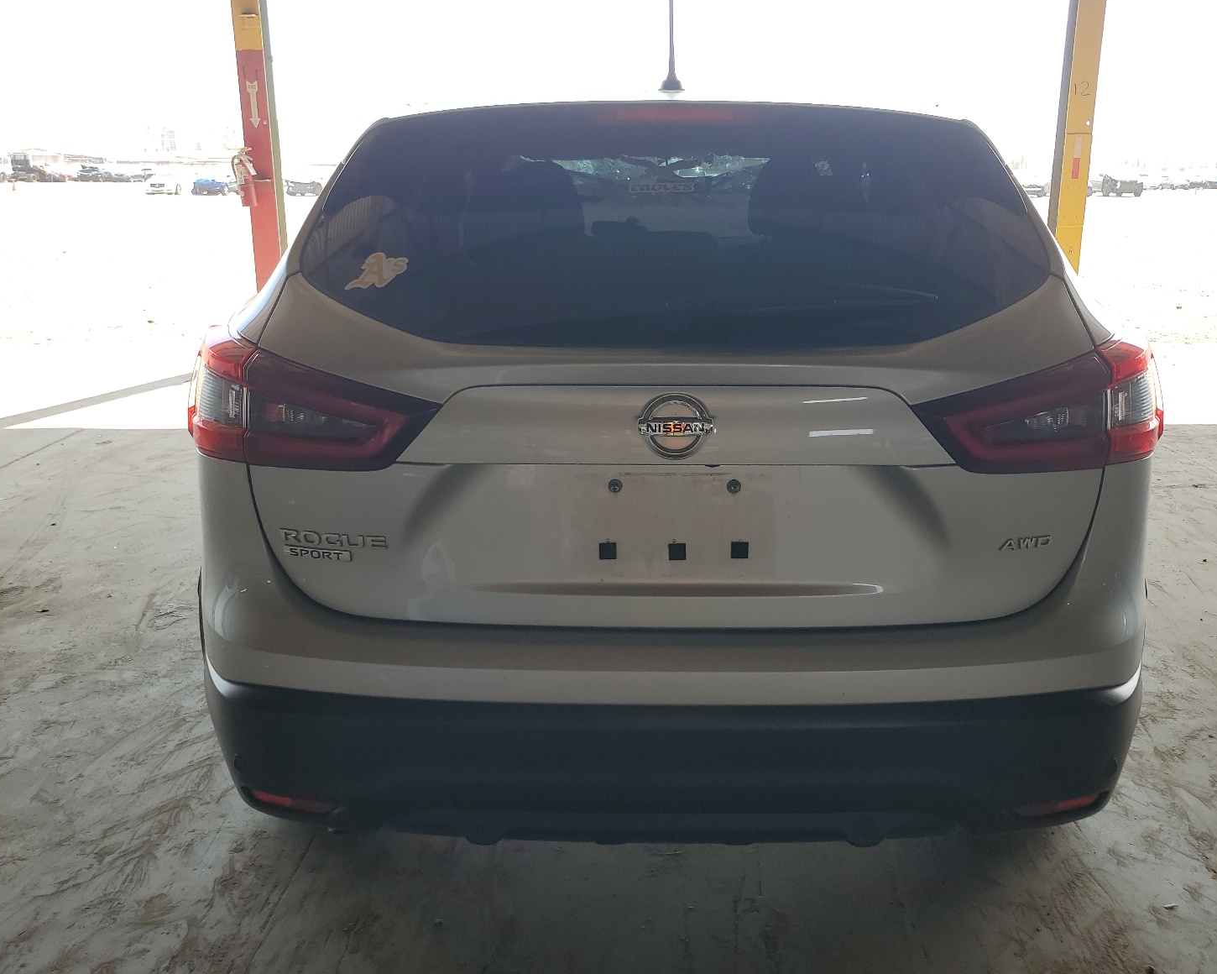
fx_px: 1009
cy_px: 471
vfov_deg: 51.5
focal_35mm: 28
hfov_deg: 62.1
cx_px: 665
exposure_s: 1/455
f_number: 1.5
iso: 50
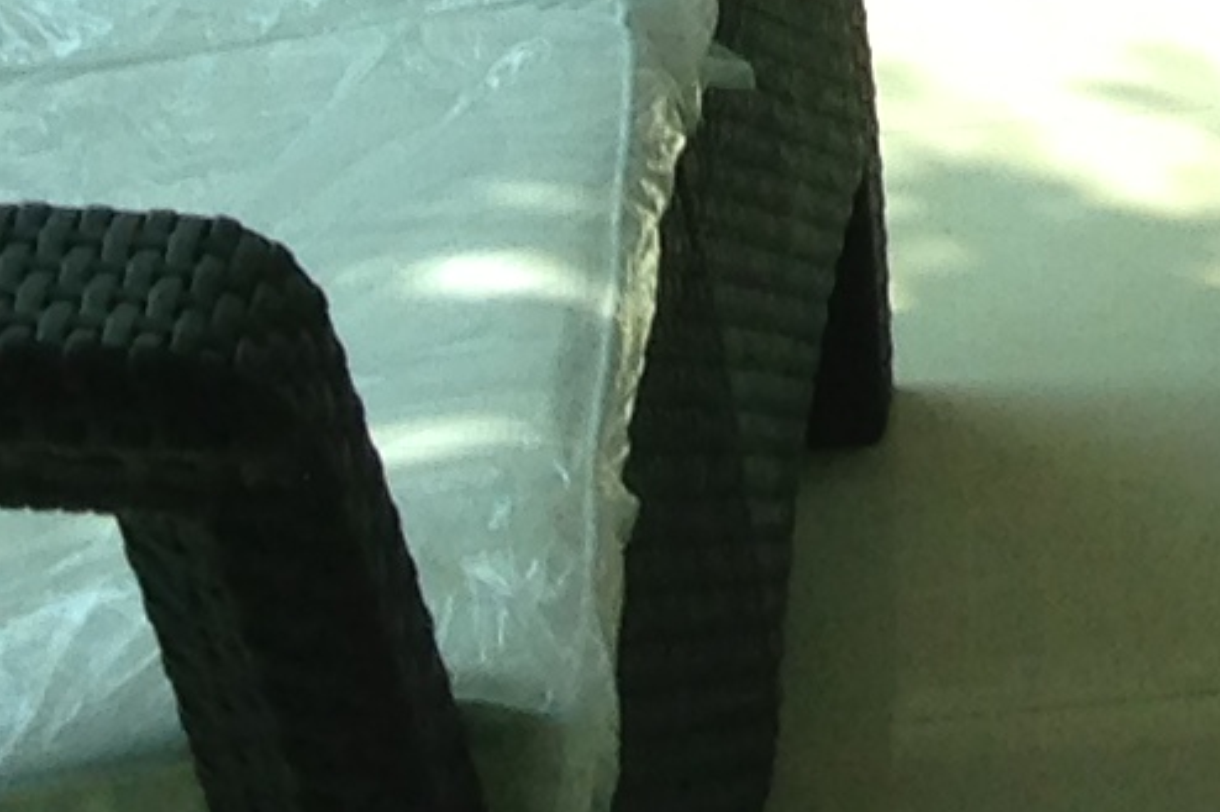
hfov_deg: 8.6
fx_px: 7690
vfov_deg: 5.6
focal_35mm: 227
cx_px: 2430
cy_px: -1814
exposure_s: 1/321
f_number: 2.4
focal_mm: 4.13
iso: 50
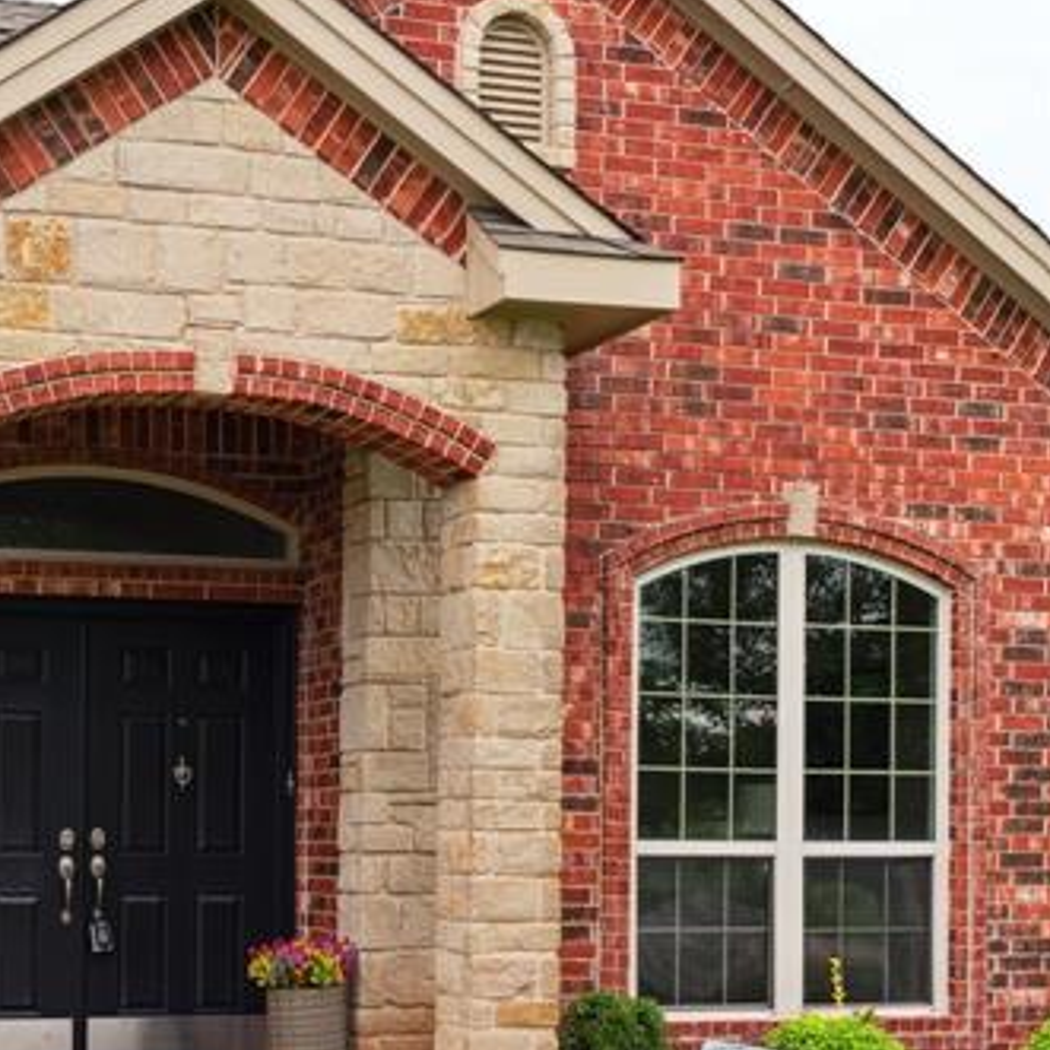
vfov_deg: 24.7
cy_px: 777
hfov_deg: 24.7
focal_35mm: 69
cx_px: 244
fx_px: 2368
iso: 100
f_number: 2.8
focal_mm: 35
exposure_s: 1/400
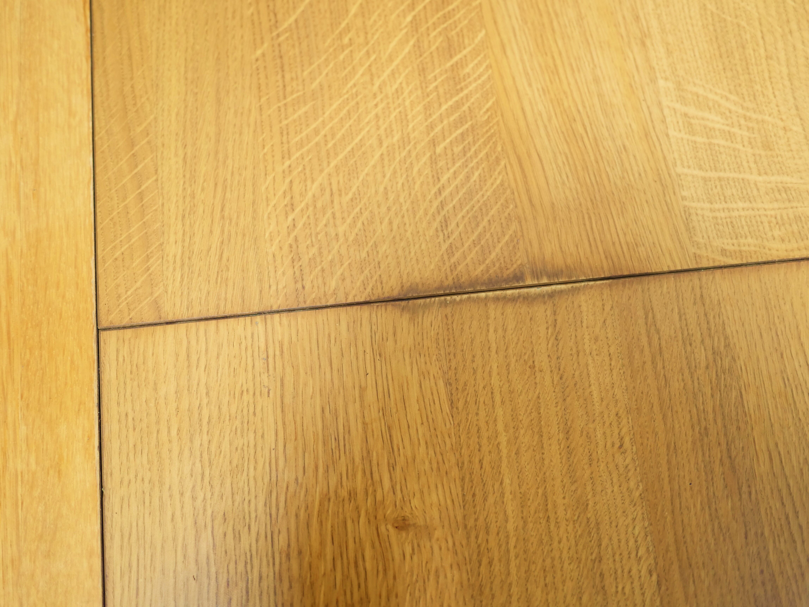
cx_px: 404
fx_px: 935
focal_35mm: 40
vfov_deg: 36.0
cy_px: 304
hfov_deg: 46.8
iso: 640
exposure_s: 1/60
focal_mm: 20
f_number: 1.7
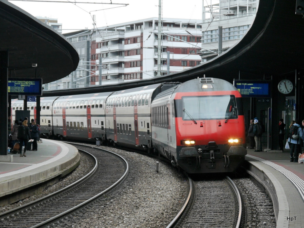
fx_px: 685
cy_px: 114
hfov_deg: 25.0
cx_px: 152
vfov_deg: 18.9
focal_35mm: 78
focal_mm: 39
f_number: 5.5
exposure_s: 1/80
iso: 200
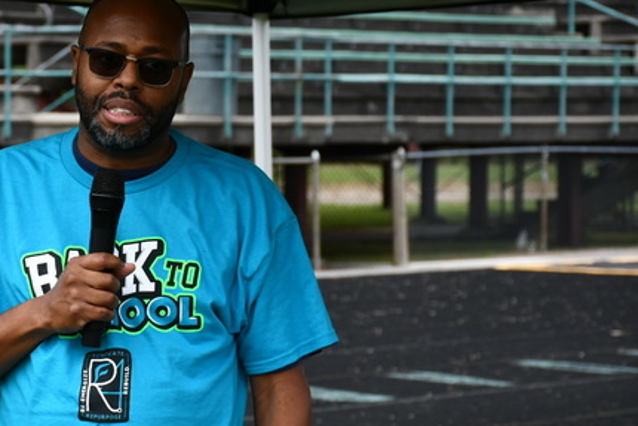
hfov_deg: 11.1
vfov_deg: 7.5
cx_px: 120
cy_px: 293
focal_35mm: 184
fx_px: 3262
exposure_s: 1/500
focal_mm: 66
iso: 200
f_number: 6.3
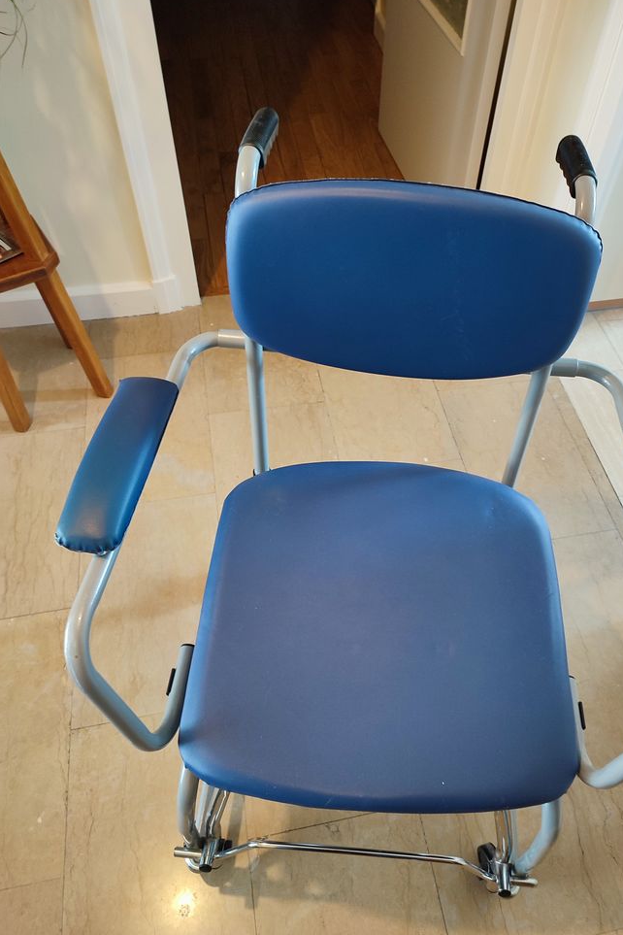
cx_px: 362
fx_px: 701
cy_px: 457
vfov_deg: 67.4
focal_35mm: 27
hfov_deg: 47.7
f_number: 1.9
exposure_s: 1/20
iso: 885
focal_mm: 6.04
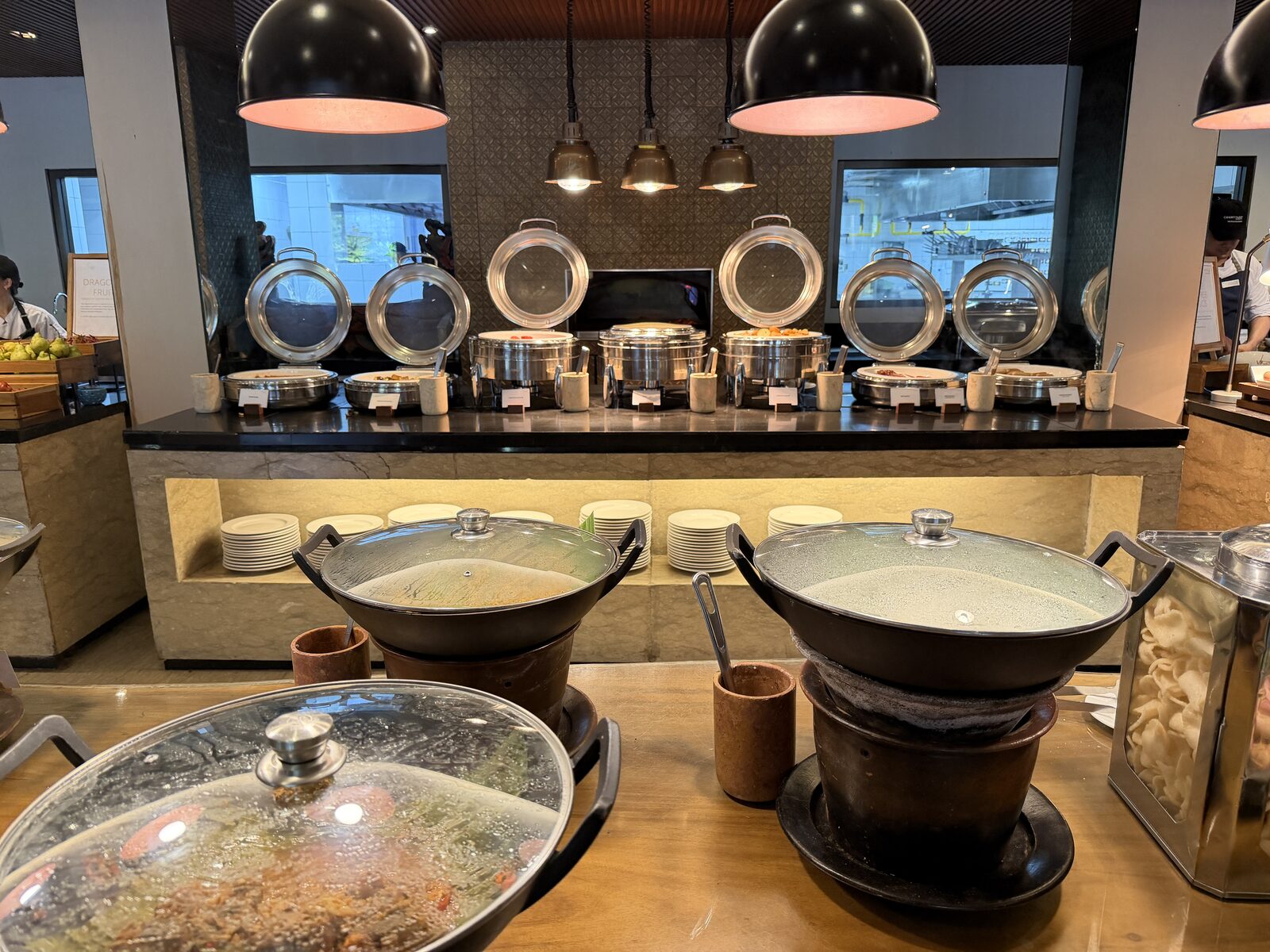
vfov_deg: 56.8
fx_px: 881
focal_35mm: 24
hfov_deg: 71.6
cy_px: 476
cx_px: 635
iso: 200
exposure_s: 1/50
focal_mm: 6.76
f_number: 1.78
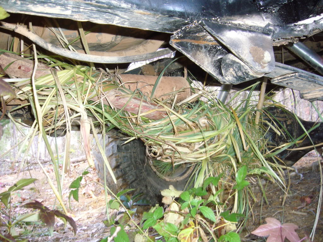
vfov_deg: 40.7
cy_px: 121
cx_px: 162
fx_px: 327
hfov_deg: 52.6
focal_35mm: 35
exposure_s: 1/30
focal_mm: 5.8
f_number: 2.8
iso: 200
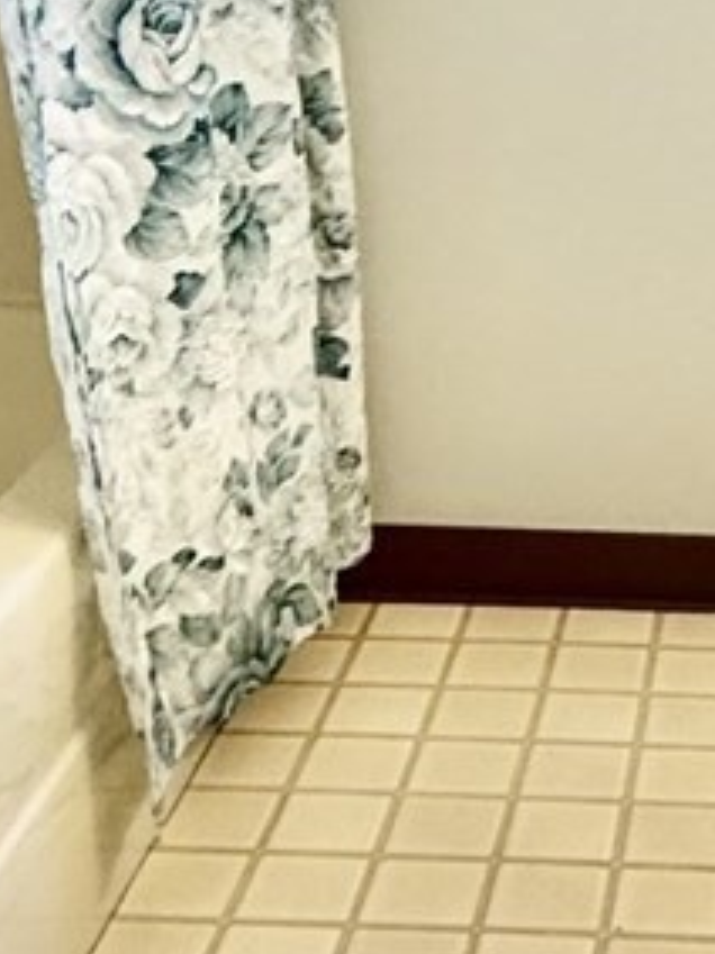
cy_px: 364
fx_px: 2095
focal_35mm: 76
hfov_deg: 18.8
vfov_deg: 25.6
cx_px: 718
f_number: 2.2
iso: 250
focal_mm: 2.22
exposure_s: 1/120
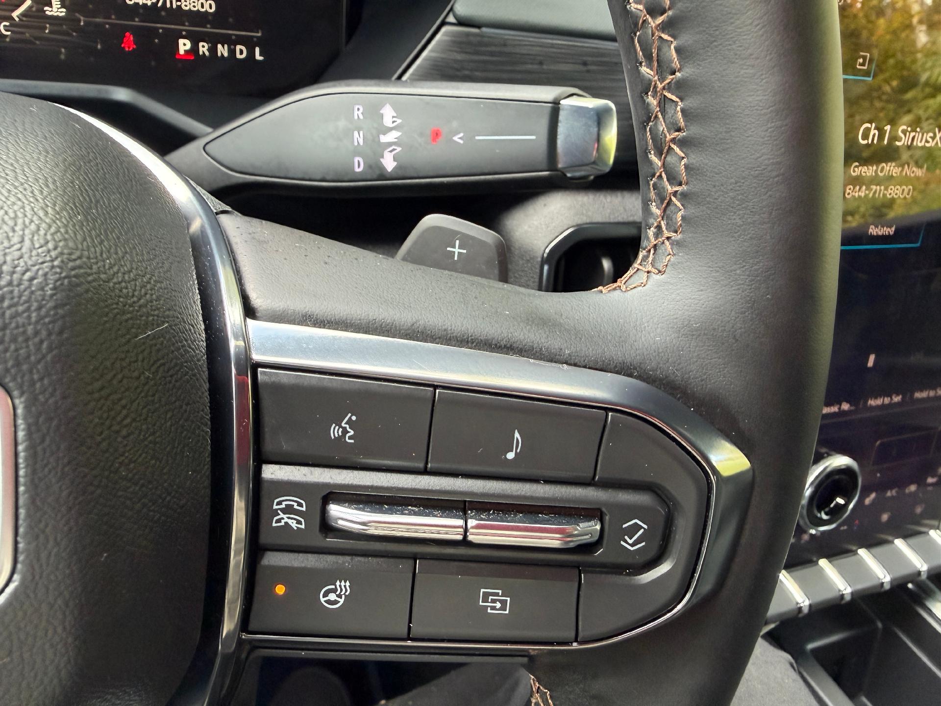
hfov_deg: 71.6
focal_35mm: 24
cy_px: 353
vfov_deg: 56.8
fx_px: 652
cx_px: 470
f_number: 2.2
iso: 320
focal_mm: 2.22
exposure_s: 1/68
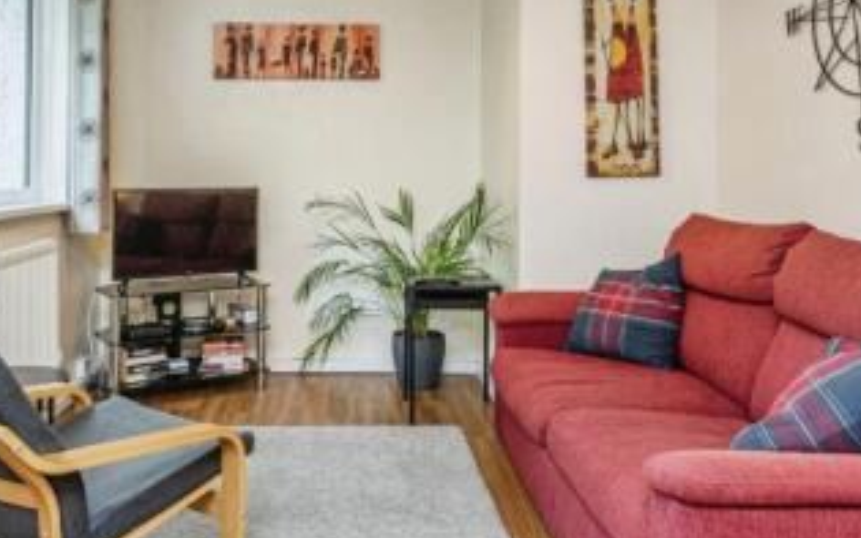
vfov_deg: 37.0
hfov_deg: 56.4
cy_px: 190
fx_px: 798
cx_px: 358
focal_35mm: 34
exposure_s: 1/30
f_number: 8
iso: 500
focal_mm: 16
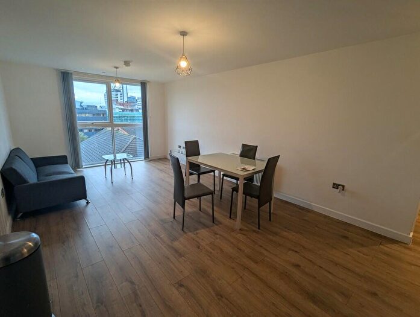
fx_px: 194
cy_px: 158
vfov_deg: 78.3
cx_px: 210
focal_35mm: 16
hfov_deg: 94.4
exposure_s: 1/50
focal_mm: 2.35
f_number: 2.2
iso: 56
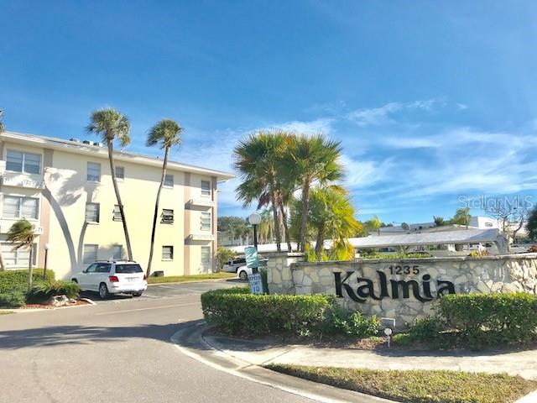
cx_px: 268
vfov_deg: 49.7
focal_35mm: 28
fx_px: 434
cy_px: 202
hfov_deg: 63.4
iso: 20
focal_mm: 3.99
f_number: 1.8
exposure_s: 1/3300
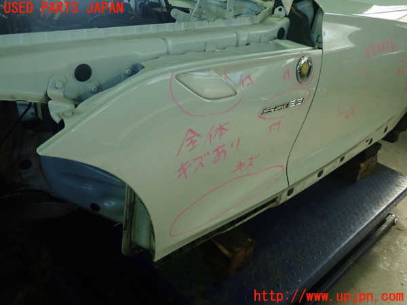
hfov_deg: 60.0
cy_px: 152
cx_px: 204
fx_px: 353
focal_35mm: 30
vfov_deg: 46.8
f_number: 2.3
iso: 320
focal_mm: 5.5
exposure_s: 1/125
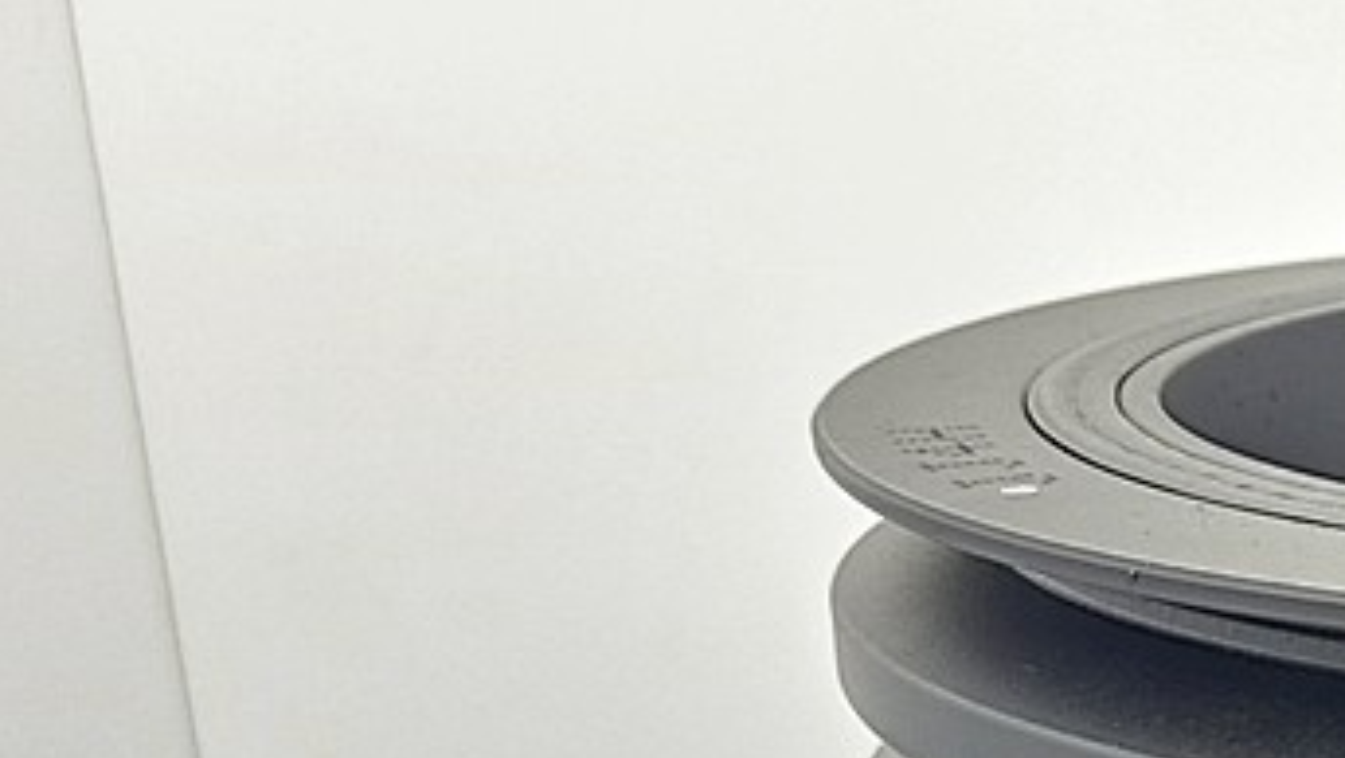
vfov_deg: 10.8
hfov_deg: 18.2
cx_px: 1877
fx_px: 3818
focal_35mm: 107
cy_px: 1276
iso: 189
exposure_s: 1/50
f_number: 1.79
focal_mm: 4.74
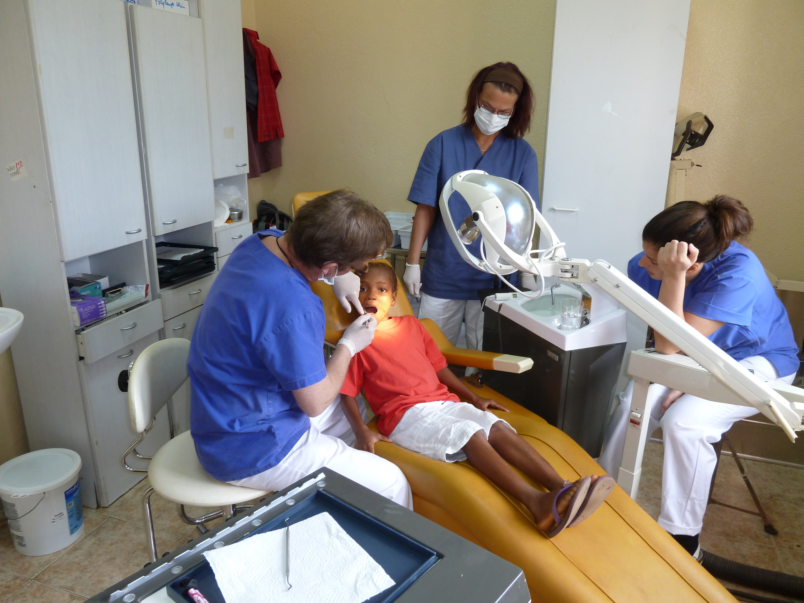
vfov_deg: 54.9
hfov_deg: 69.4
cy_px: 302
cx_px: 402
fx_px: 581
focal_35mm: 25
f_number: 3.3
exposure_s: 1/30
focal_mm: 4.1
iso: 125
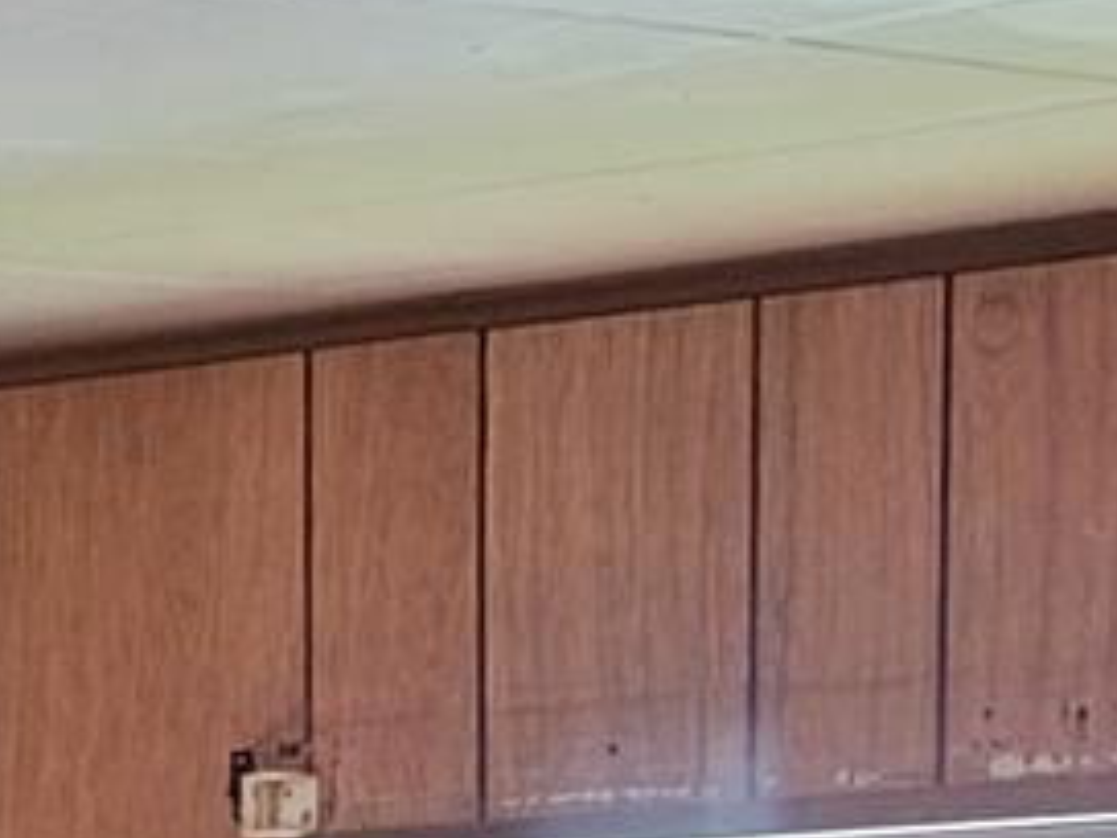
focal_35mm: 196
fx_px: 6325
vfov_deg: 6.9
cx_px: -1478
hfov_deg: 9.2
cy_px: 2341
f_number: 1.8
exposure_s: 1/40
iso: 200
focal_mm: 5.4
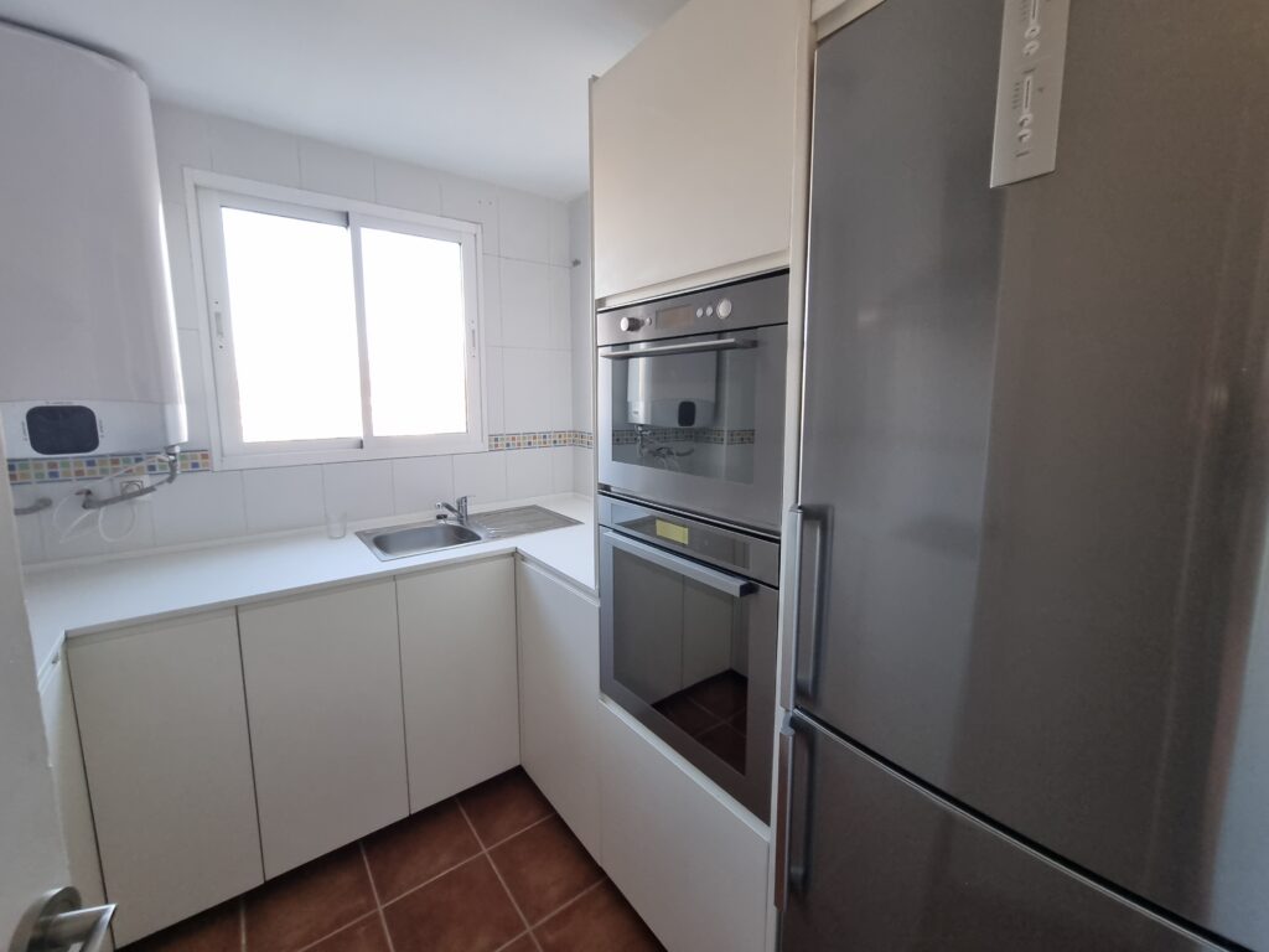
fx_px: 477
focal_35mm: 13
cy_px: 476
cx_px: 634
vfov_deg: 89.9
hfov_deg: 106.2
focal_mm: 2.2
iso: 125
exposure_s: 1/60
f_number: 2.2
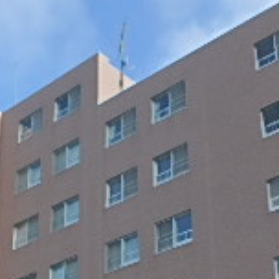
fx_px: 711
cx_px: 108
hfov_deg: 22.2
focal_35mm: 78
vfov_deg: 21.0
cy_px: 318
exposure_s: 1/1000
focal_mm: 3.7
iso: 125
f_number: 3.5
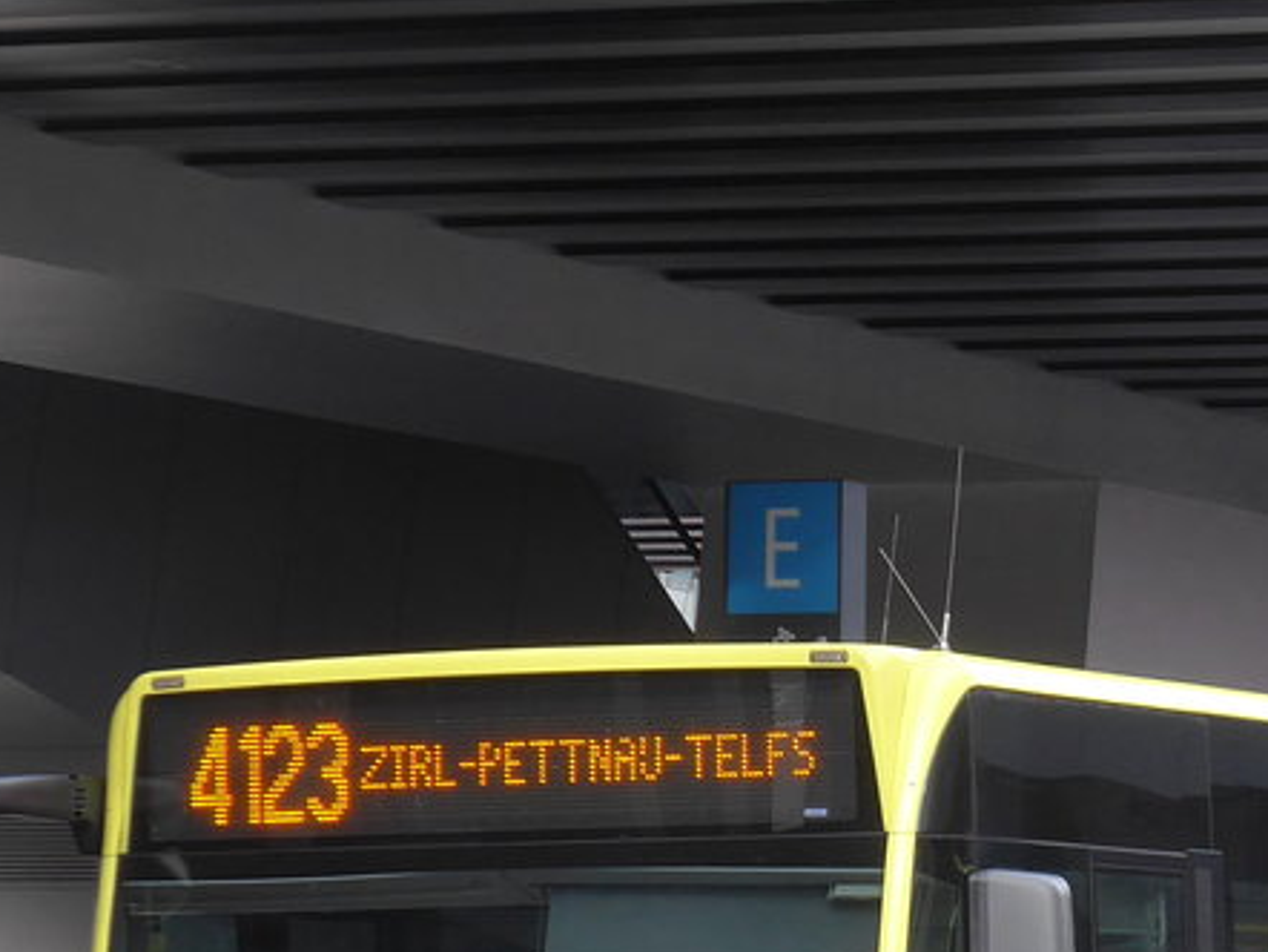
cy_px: 723
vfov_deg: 6.8
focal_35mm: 217
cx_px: 1262
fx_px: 7953
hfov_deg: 9.1
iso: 160
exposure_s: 1/80
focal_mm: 16
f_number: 4.4
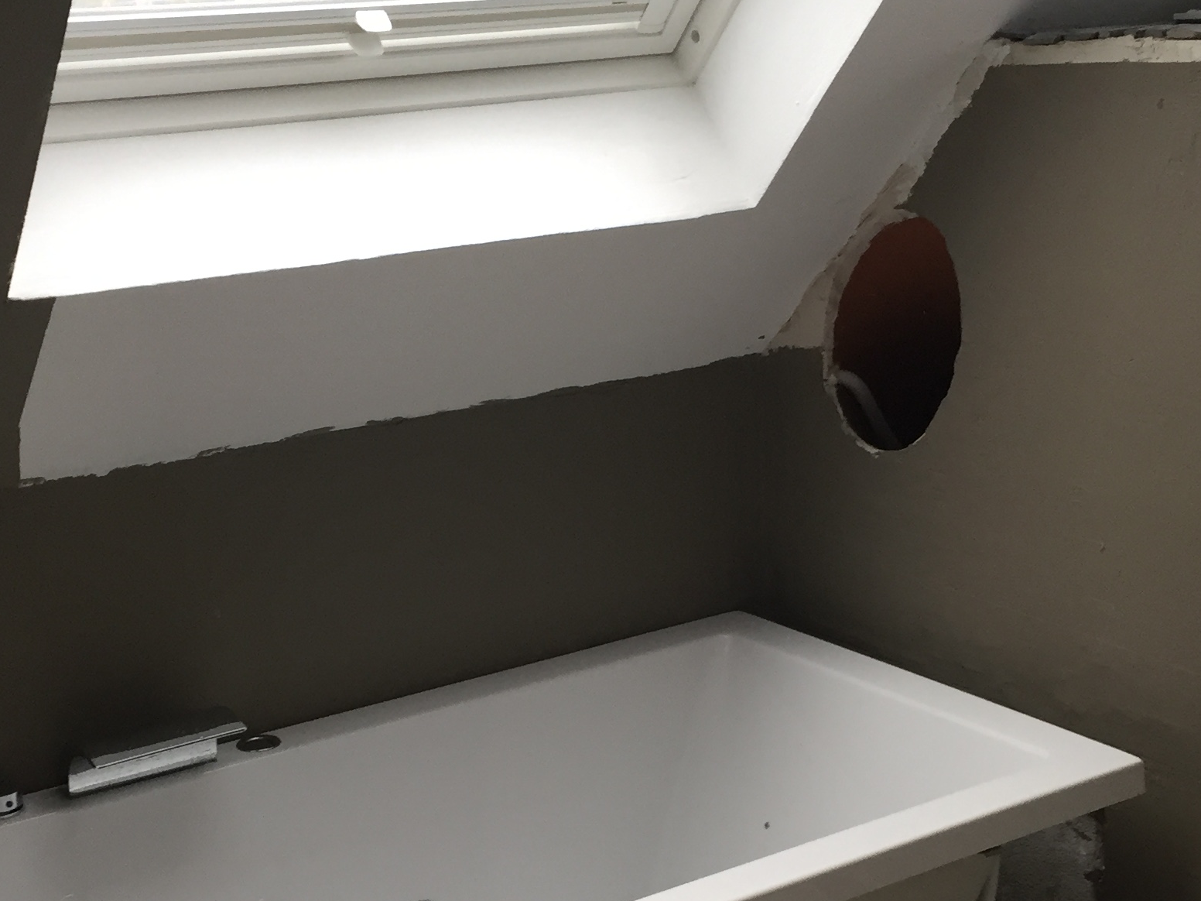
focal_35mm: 61
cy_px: 695
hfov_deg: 31.7
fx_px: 2116
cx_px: 642
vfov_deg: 23.7
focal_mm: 4.15
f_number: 2.2
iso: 80
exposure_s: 1/33
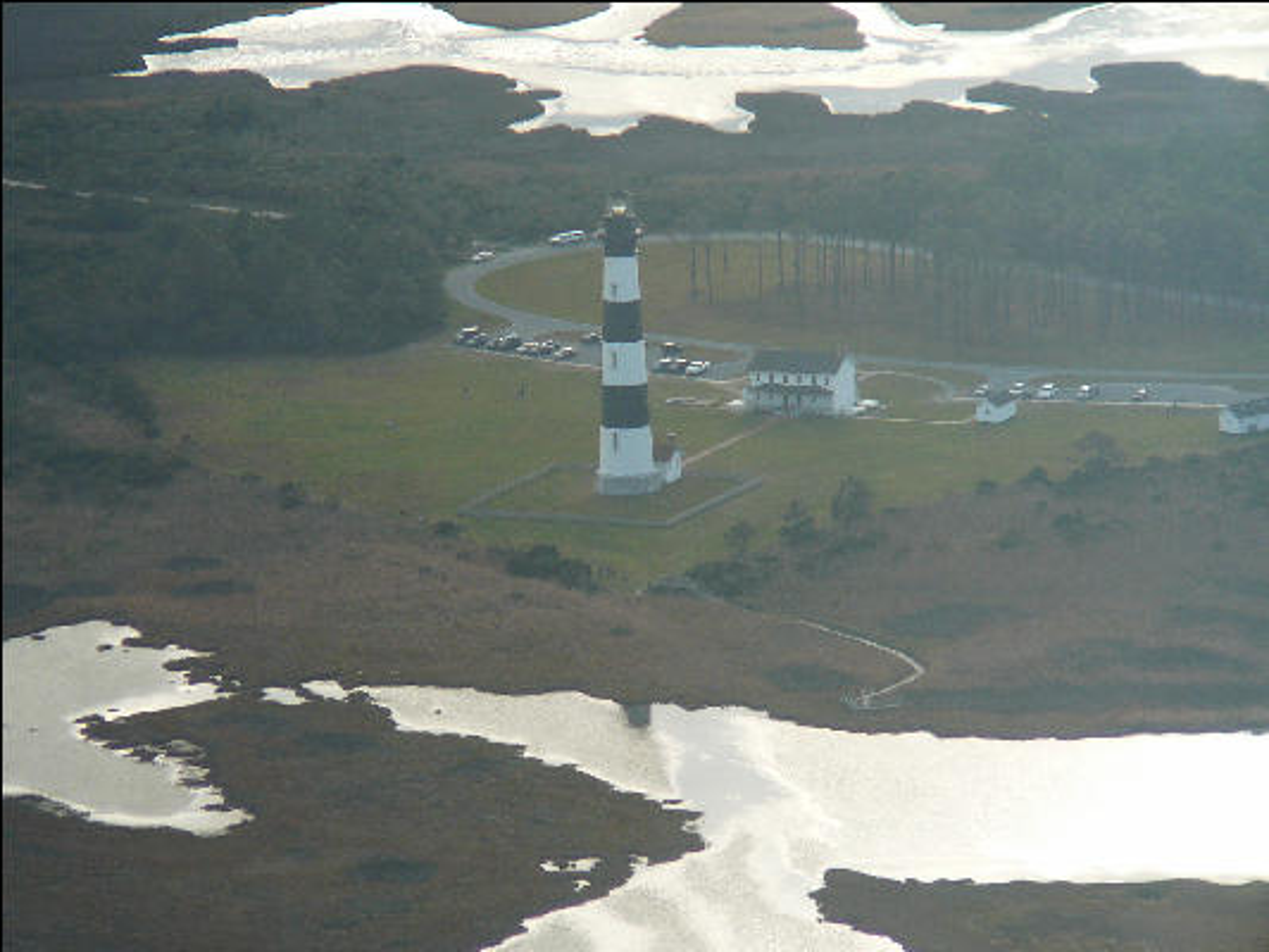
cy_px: 476
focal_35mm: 350
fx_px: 12834
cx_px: 634
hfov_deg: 5.7
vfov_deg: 4.2
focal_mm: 52
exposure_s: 1/400
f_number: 4.2
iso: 80
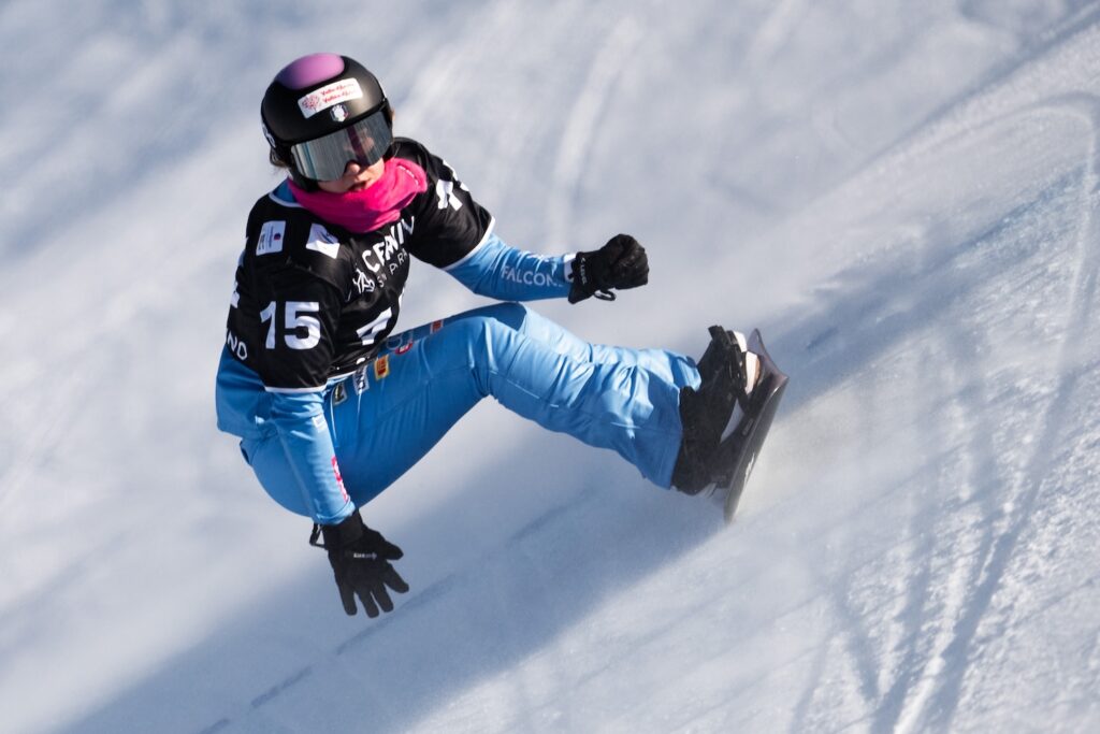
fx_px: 18335
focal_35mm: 600
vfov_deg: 2.3
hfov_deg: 3.4
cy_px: 367
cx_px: 550
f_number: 6.3
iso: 800
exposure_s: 1/1600
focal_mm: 600
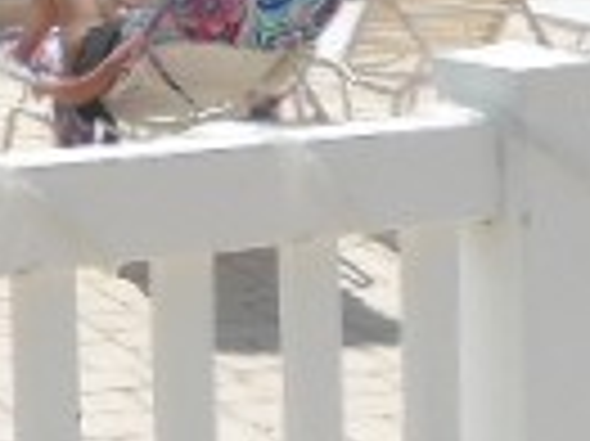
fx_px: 2163
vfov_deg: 11.3
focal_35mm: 127
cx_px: -338
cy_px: -158
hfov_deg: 14.3
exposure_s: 1/1500
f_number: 8
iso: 80
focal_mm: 4.7
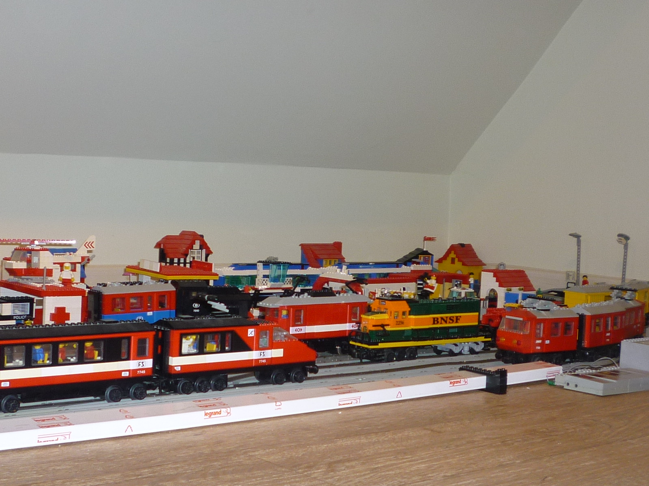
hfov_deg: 32.7
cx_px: 324
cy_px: 243
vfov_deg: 24.8
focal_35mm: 59
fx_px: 1106
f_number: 3.3
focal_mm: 5.3
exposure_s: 1/30
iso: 100
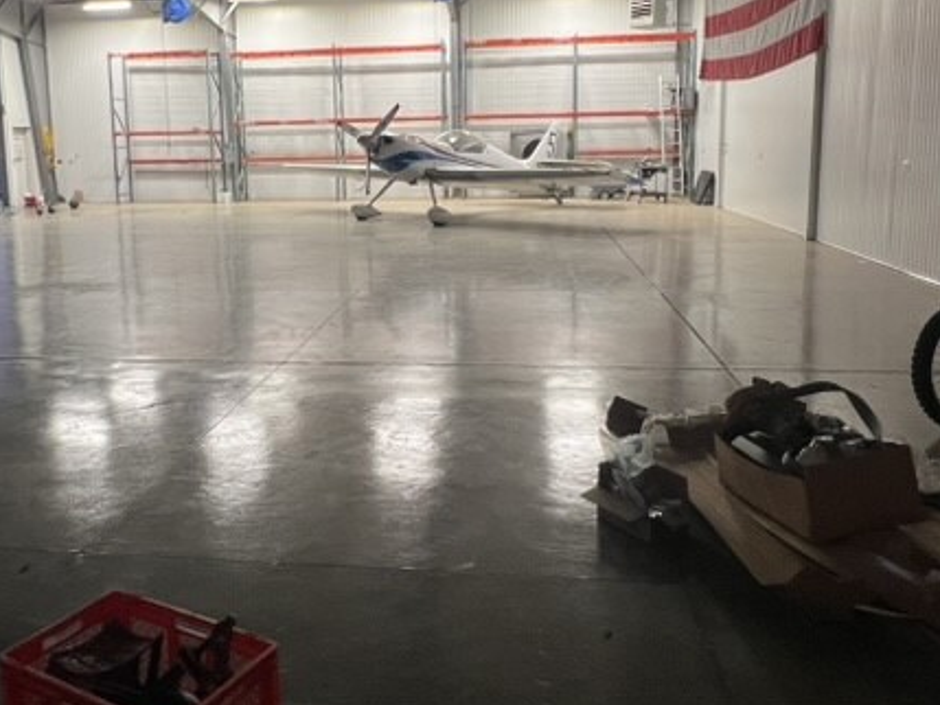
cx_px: 381
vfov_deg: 45.2
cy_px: 276
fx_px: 842
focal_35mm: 31
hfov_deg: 57.9
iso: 160
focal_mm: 1.57
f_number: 1.8
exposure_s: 1/60
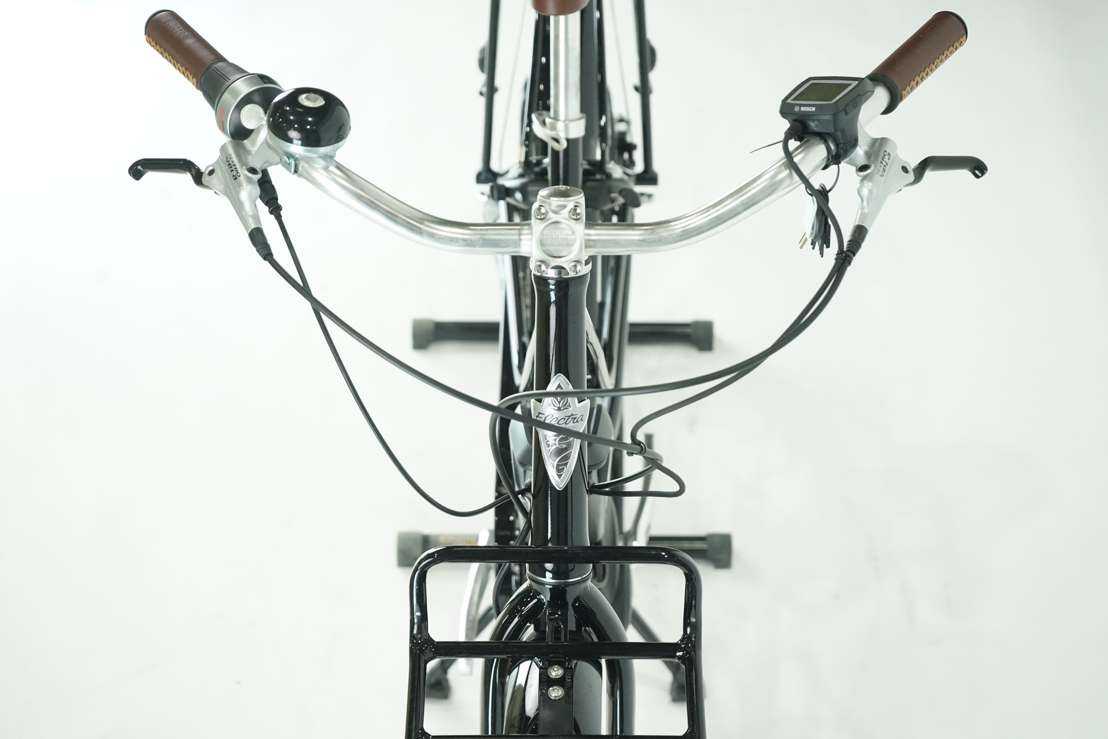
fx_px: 2154
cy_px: 370
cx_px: 554
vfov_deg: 19.5
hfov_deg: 28.8
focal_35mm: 70
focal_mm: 70
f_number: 6.3
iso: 2500
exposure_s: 1/200
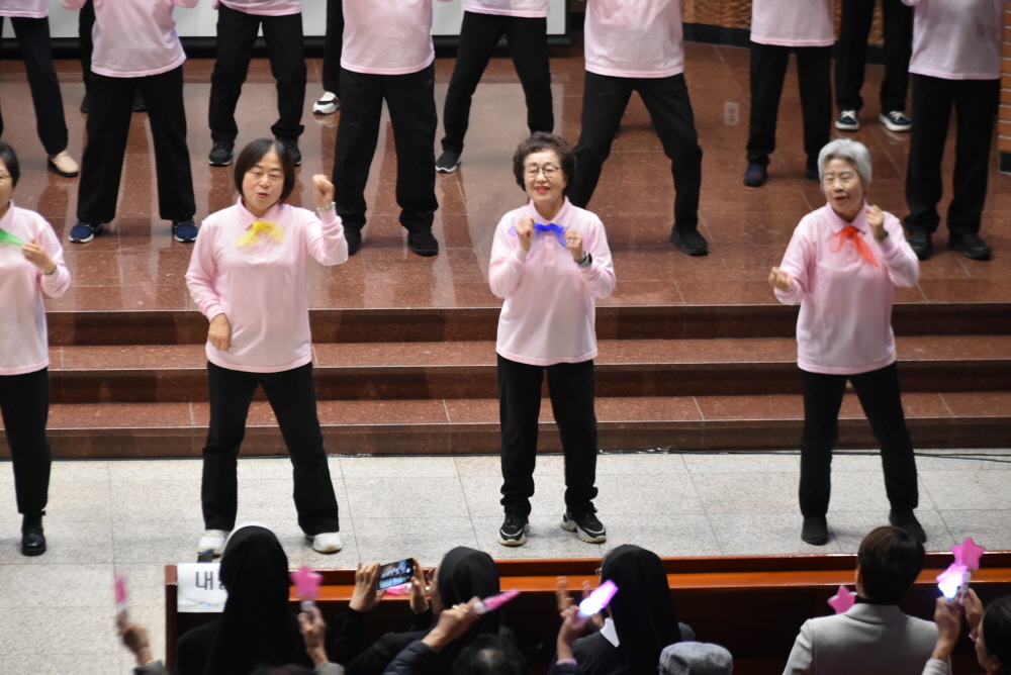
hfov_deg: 13.4
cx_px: 506
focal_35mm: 153
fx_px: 4299
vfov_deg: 9.0
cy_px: 338
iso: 1800
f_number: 4.8
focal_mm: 102
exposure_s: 1/60
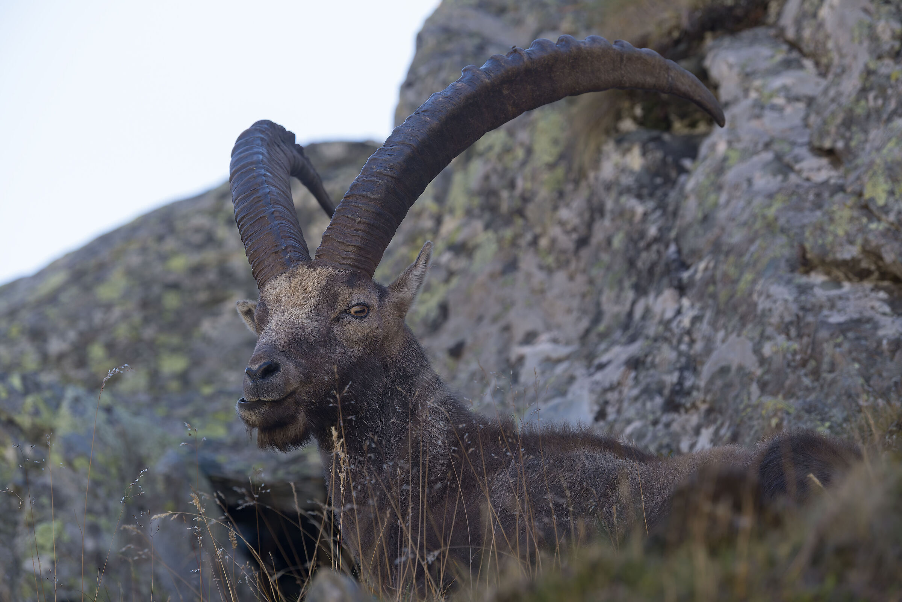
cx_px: 451
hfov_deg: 10.3
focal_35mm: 200
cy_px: 301
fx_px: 5011
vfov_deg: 6.9
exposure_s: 1/1250
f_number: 5.6
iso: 1100
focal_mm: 200
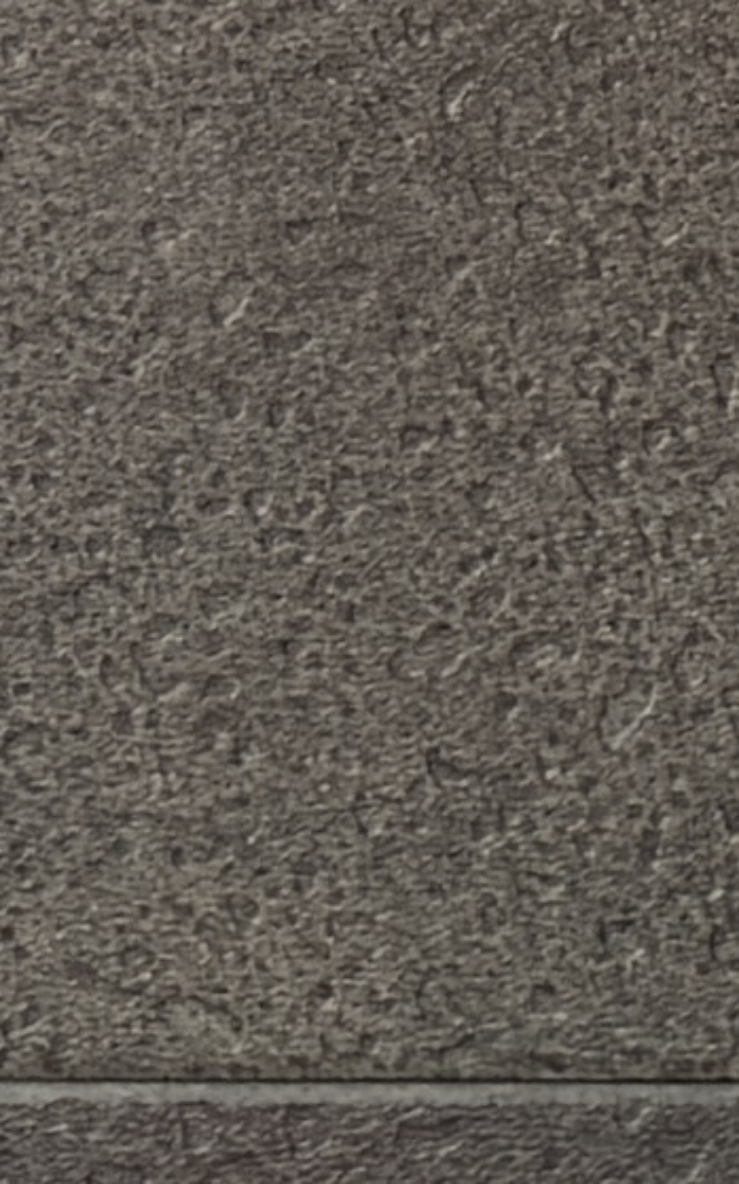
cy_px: -3001
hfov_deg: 5.0
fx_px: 8385
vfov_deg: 6.8
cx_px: 481
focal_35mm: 260
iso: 80
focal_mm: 6.76
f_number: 1.78
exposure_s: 1/379
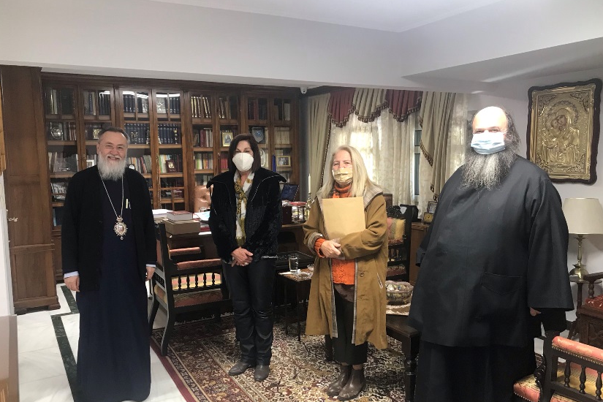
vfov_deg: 43.6
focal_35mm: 30
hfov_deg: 61.9
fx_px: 502
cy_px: 219
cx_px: 302
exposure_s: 1/20
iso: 40
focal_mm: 3.99
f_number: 1.8
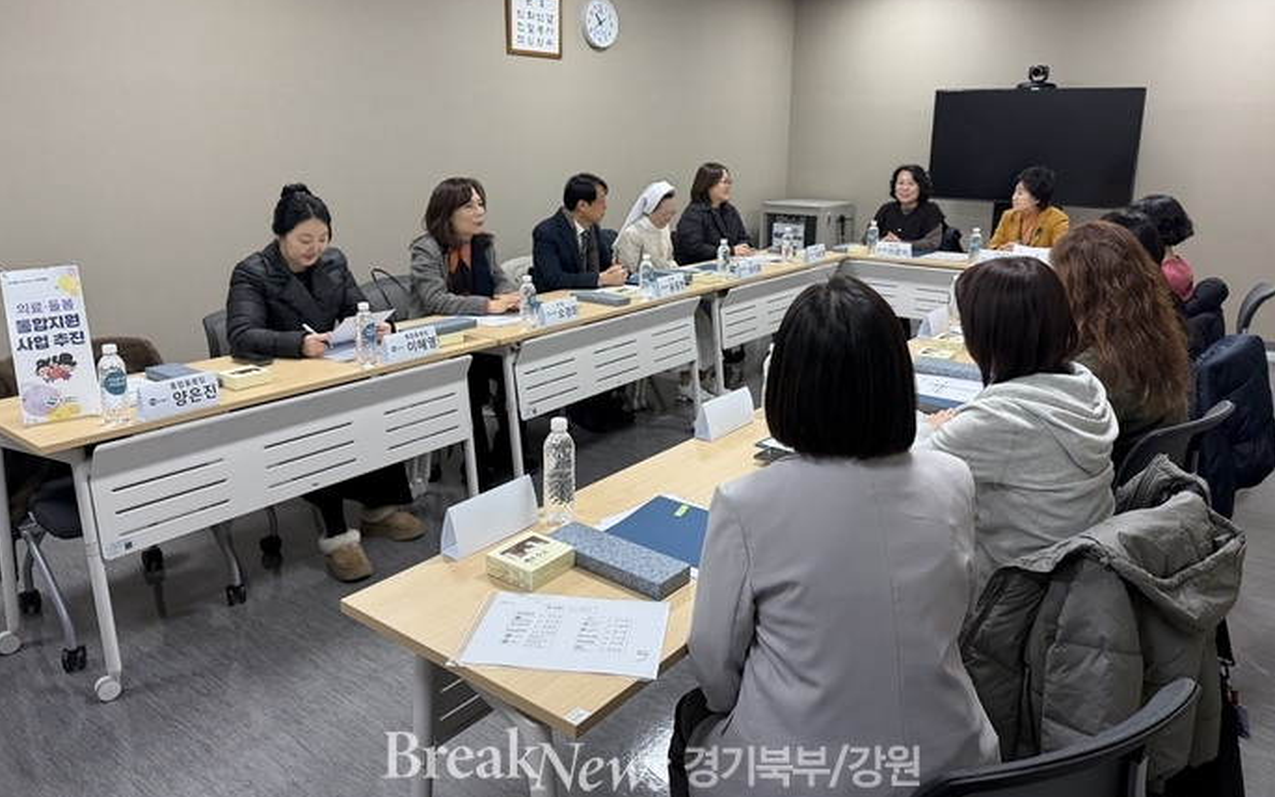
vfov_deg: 47.4
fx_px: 903
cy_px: 331
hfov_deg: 70.4
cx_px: 648
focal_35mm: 26
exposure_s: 1/120
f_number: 1.78
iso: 160
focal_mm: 6.76
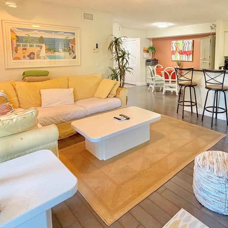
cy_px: 73
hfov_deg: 61.6
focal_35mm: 25
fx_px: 186
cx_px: 150
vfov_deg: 61.1
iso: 250
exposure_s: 1/60
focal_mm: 2.22
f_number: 2.2
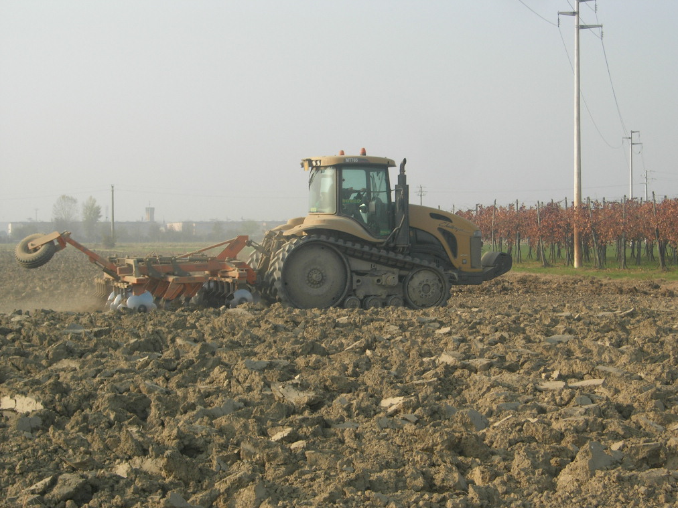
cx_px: 342
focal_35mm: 83
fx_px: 1626
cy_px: 253
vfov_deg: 17.8
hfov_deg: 23.6
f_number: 6.8
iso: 64
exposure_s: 1/150
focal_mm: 17
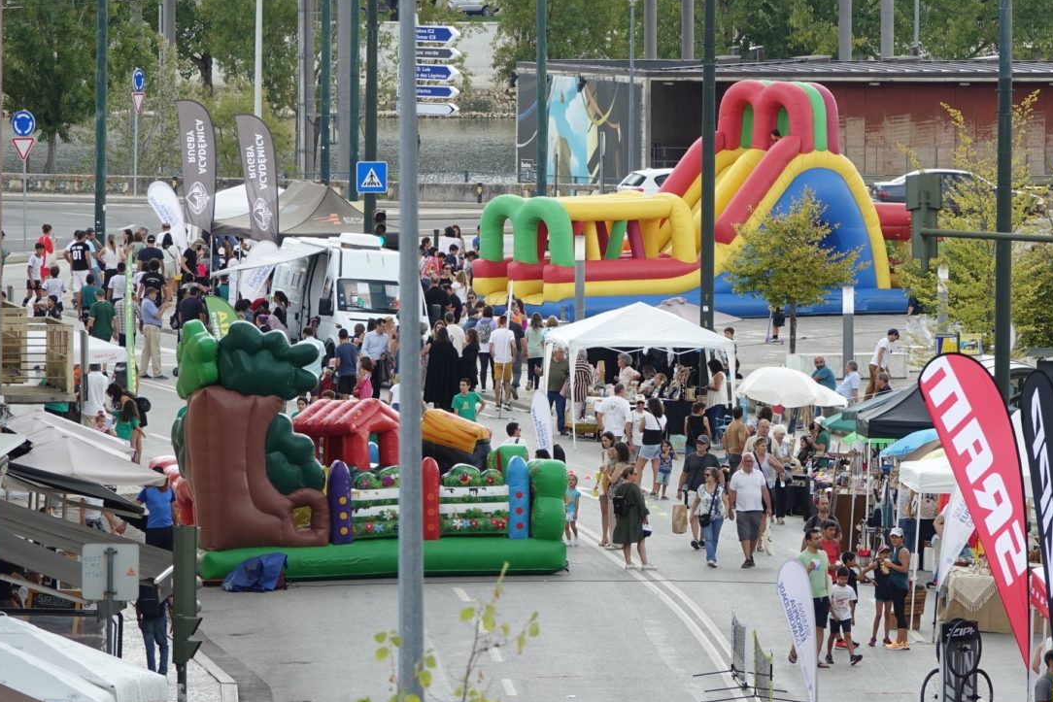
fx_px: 12637
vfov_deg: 3.2
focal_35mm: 432
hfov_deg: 4.8
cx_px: 639
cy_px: 318
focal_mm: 105.83
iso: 160
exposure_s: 1/250
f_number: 4
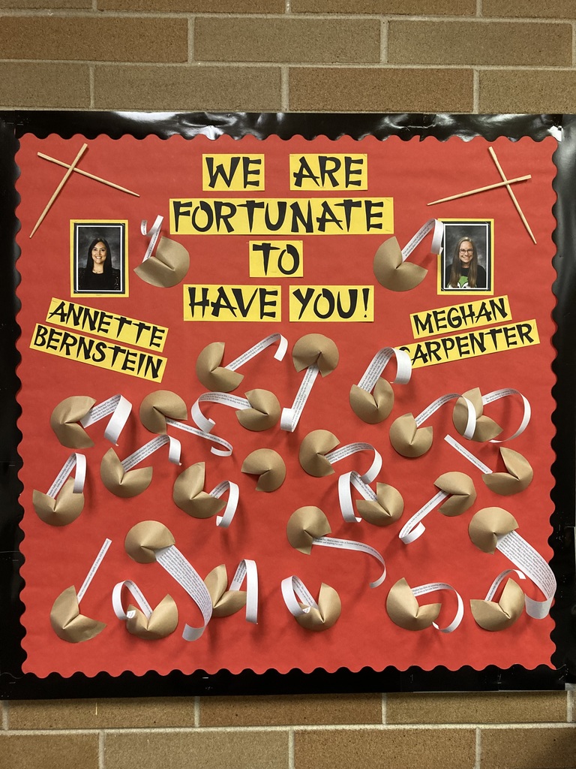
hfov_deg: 49.7
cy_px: 384
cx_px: 288
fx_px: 621
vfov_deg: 63.4
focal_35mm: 28
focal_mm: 3.99
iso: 250
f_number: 1.8
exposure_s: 1/60
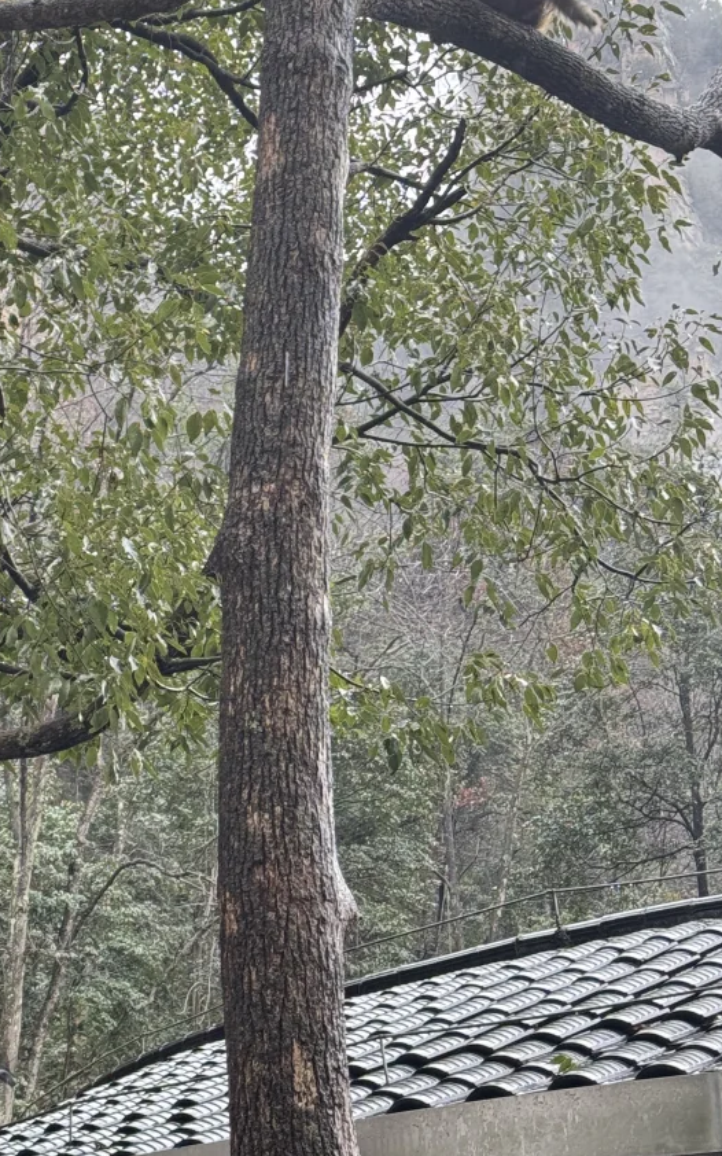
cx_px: -11
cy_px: 327
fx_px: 2740
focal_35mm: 87
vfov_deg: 23.6
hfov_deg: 14.7
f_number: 1.78
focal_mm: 6.76
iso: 125
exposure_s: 1/60
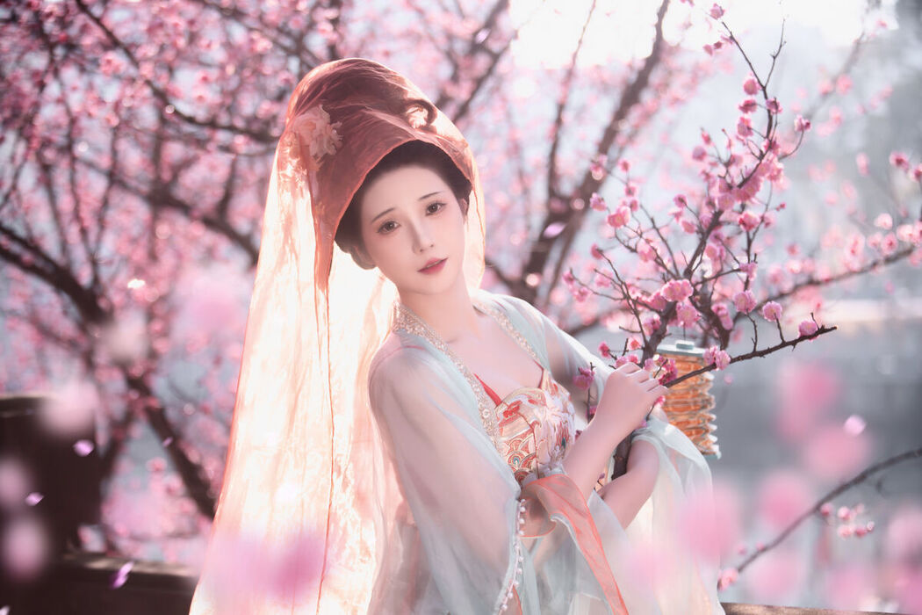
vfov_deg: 15.5
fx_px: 2254
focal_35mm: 88
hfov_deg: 23.1
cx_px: 461
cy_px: 308
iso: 800
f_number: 2.8
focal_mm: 88
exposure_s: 1/8000
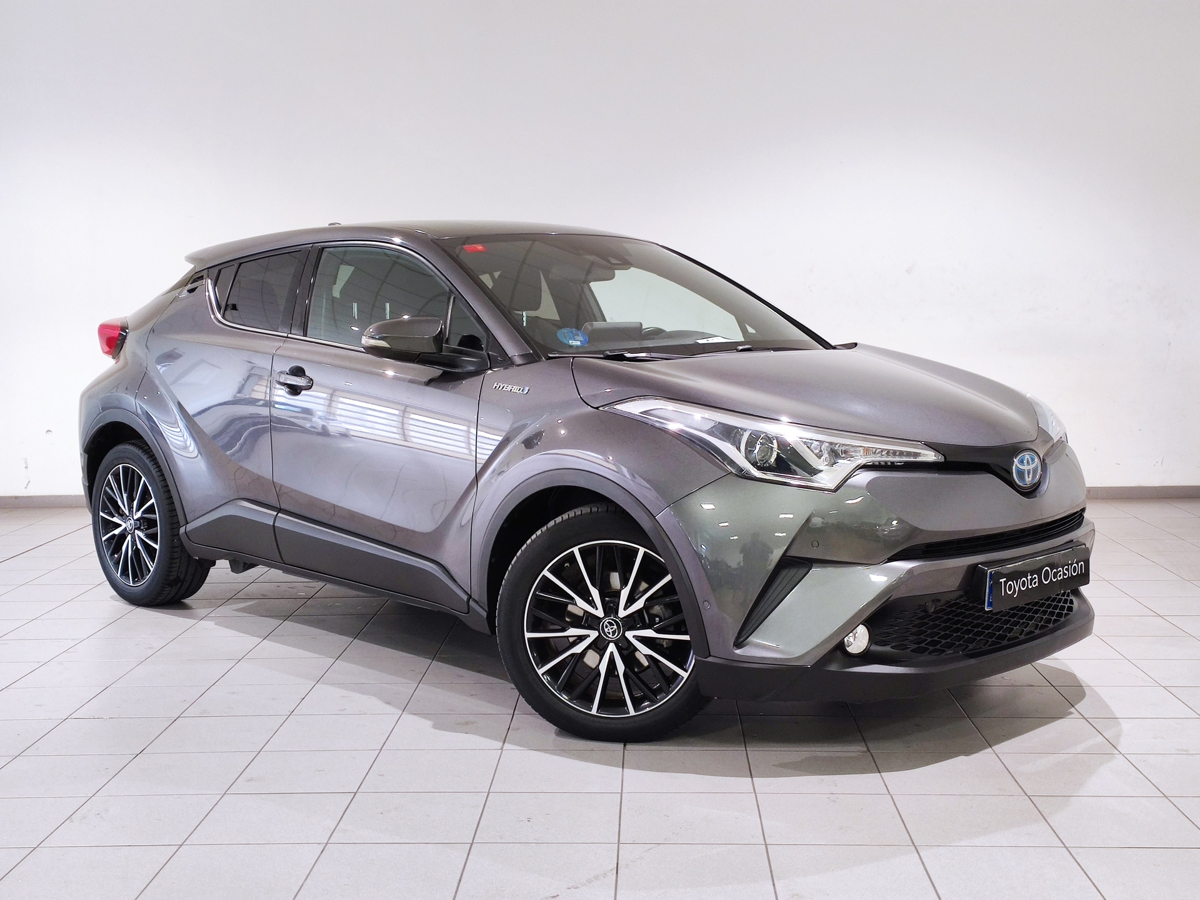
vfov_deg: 35.1
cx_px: 600
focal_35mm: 41
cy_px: 450
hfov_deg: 45.8
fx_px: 1421
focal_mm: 4.75
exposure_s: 1/50
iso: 721
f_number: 1.75
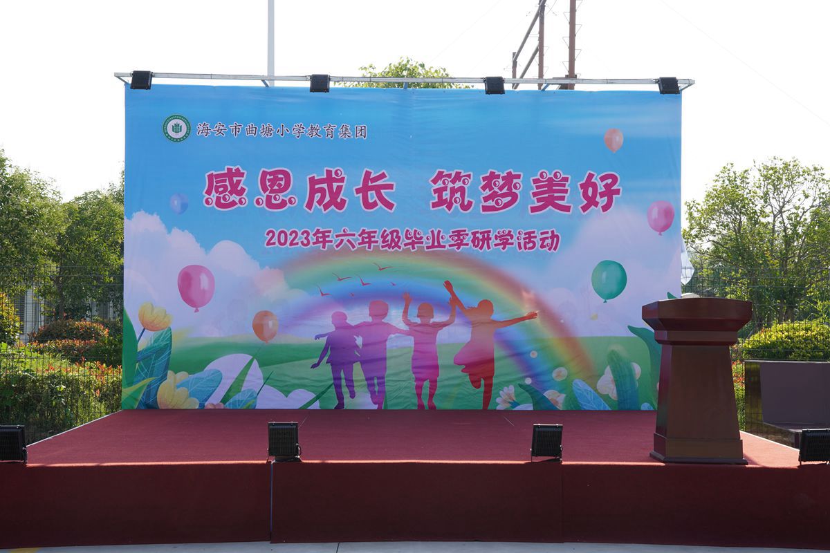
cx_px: 415
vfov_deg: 26.5
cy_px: 276
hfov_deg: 38.9
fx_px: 1176
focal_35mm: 51
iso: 100
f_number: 7.1
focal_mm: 34
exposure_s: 1/160
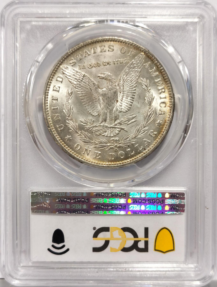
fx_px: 449
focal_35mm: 54
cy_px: 144
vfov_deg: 35.4
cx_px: 108
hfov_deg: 27.2
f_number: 16
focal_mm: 5.56
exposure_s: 1/100
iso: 100
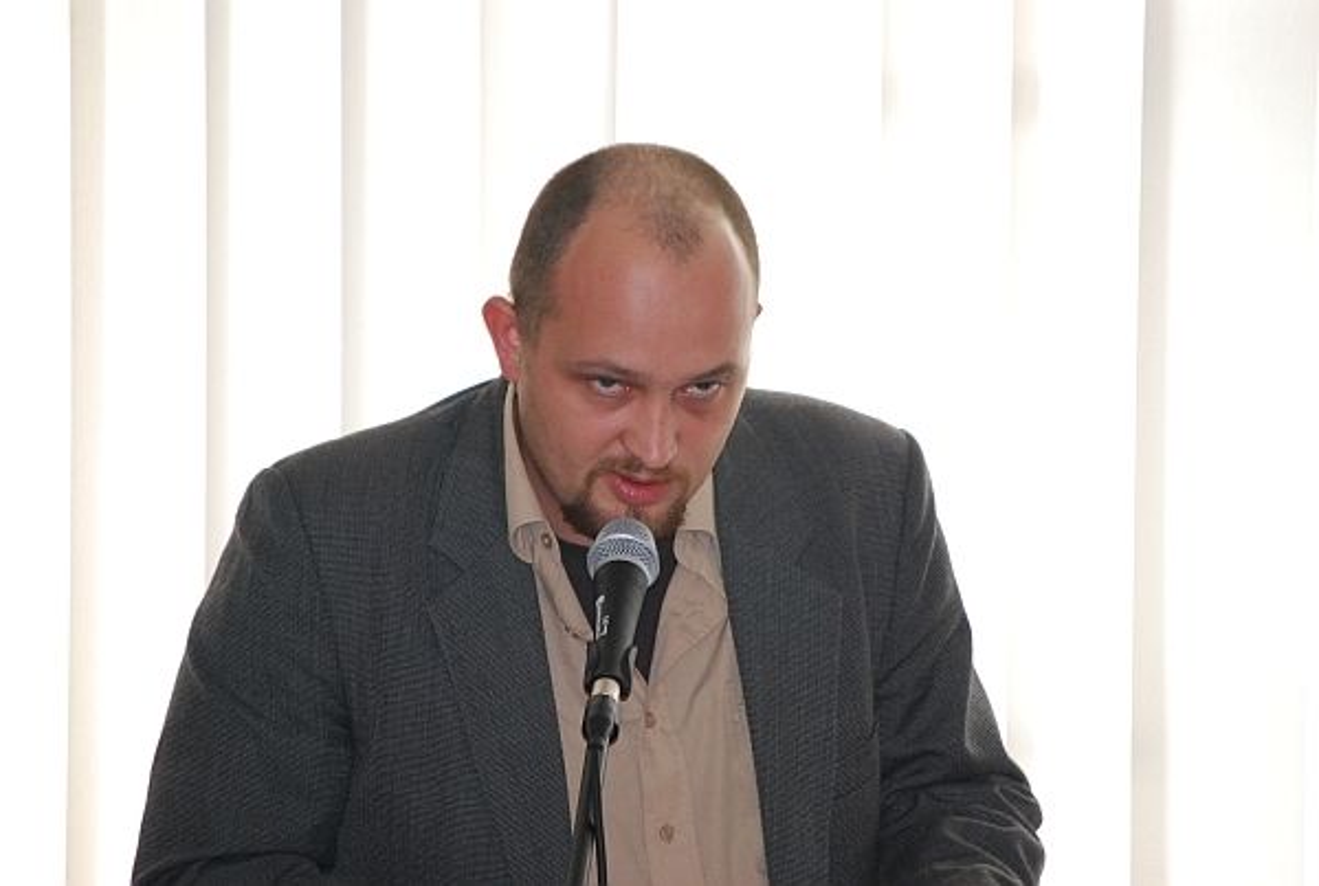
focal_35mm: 300
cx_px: 660
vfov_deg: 4.6
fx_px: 11016
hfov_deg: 6.9
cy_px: 443
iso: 1000
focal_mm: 200
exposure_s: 1/60
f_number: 5.6
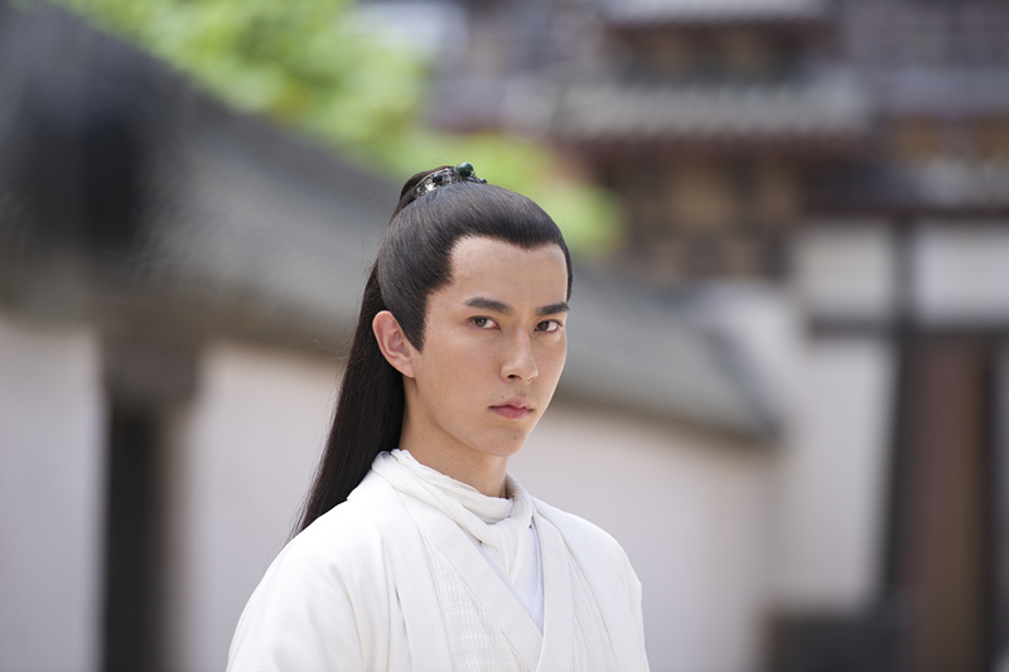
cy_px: 336
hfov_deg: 10.3
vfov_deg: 6.9
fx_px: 5604
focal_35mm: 200
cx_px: 504
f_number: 3.5
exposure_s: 1/640
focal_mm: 200
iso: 100
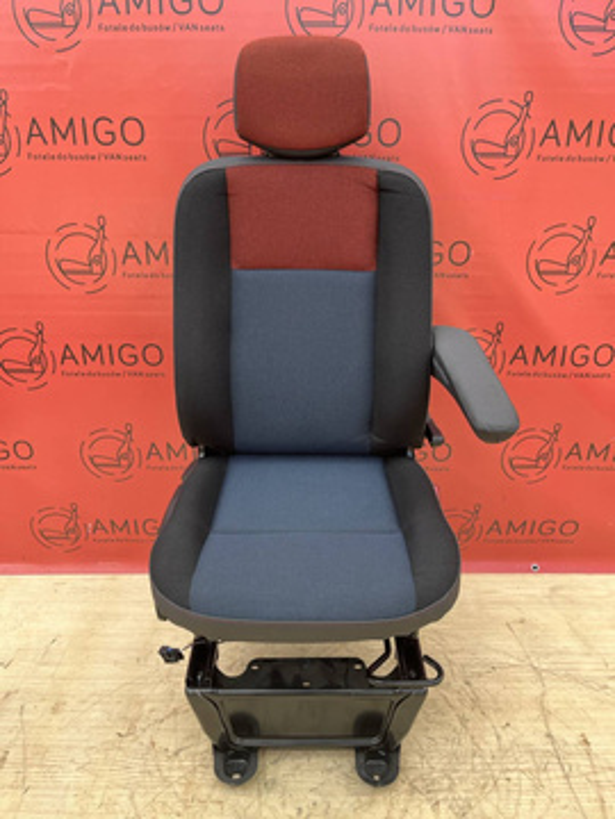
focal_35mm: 26
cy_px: 410
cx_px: 308
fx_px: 616
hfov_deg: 53.1
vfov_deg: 67.3
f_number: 1.6
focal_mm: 5.1
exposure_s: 1/258
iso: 40
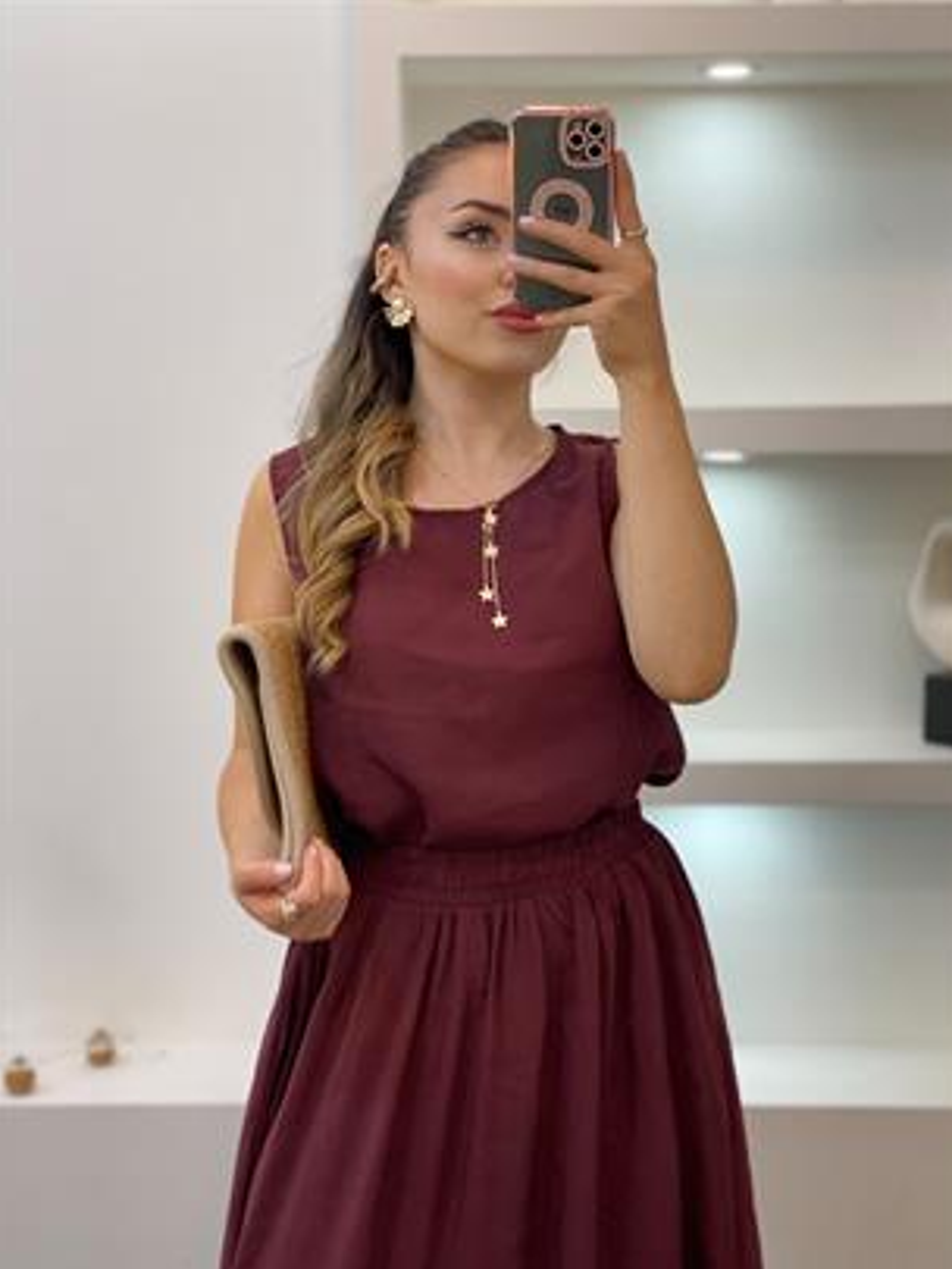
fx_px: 1942
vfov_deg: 36.2
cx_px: 476
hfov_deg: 27.5
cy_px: 644
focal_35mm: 53
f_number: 2
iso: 100
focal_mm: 6
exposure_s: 1/100
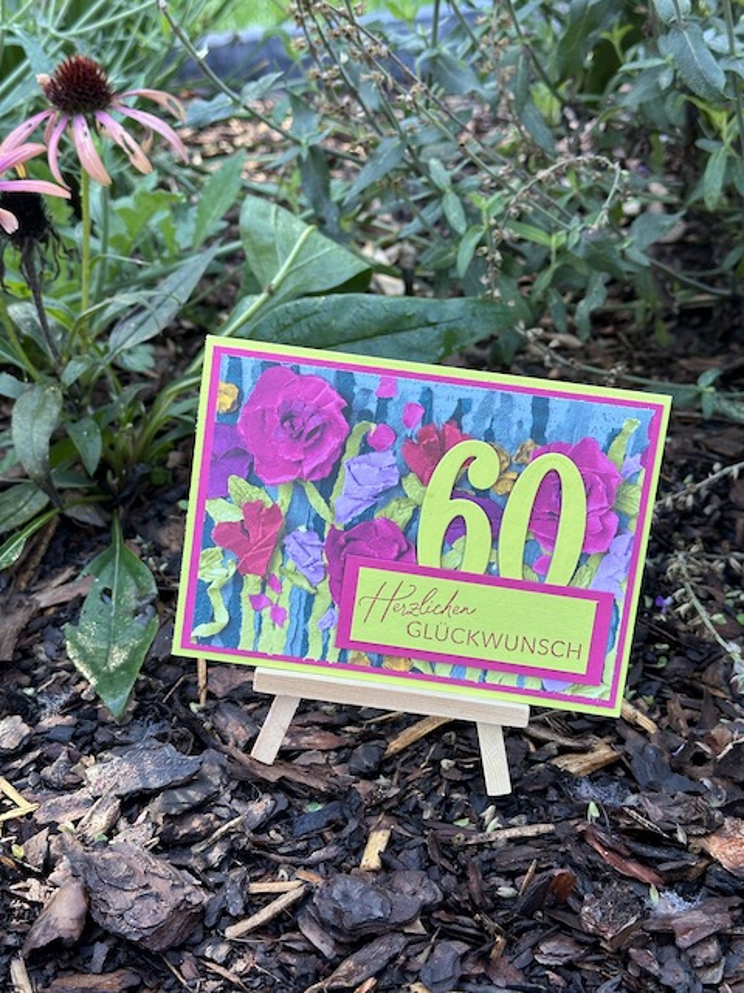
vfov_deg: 39.7
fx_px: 1376
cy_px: 496
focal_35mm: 48
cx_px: 372
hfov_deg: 30.3
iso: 50
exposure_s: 1/141
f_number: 1.78
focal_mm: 6.86
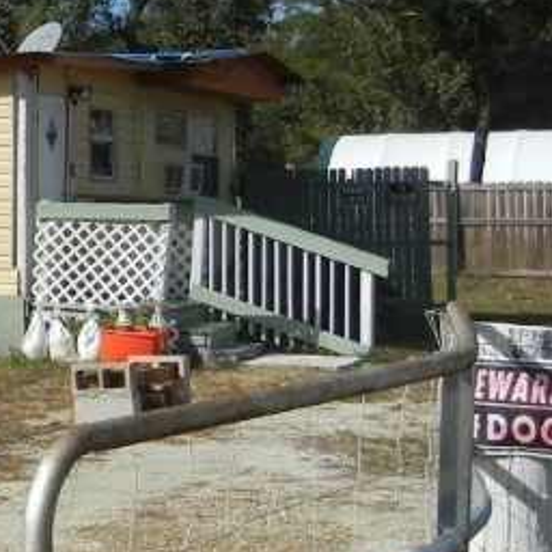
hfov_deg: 15.4
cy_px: 162
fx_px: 1912
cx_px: -233
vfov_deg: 16.4
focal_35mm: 106
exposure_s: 1/681
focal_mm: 5.4
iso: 160
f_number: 7
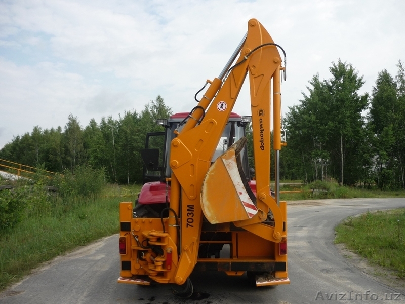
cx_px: 202
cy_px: 152
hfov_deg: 55.4
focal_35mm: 33
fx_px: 386
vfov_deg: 42.9
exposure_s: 1/160
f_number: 8
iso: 100
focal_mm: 5.5
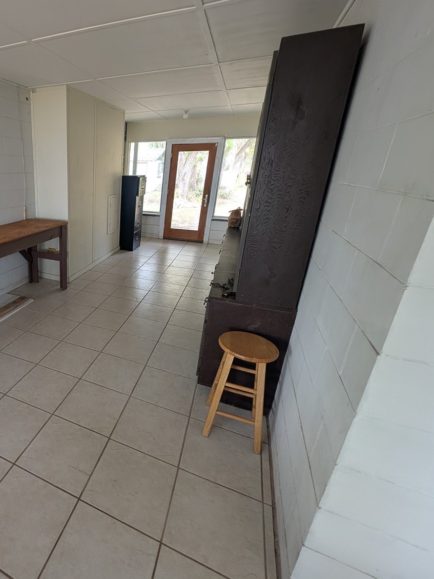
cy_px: 278
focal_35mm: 17
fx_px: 284
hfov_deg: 67.1
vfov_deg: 91.0
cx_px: 81
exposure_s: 1/40
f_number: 1.95
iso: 84
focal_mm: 2.23
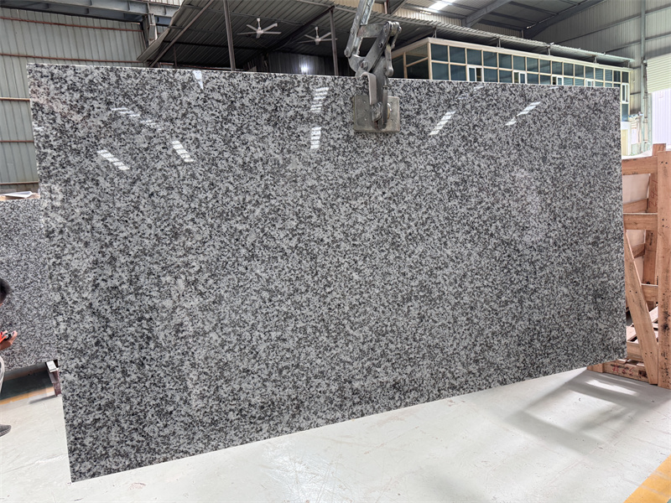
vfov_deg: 56.8
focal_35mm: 24
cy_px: 252
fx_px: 465
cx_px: 336
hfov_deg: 71.6
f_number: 1.78
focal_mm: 6.76
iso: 125
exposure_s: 1/121
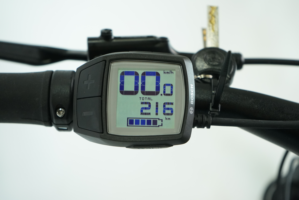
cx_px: 150
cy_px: 100
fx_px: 581
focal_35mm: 70
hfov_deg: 28.8
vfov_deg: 19.5
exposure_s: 1/200
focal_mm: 70
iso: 2000
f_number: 5.6
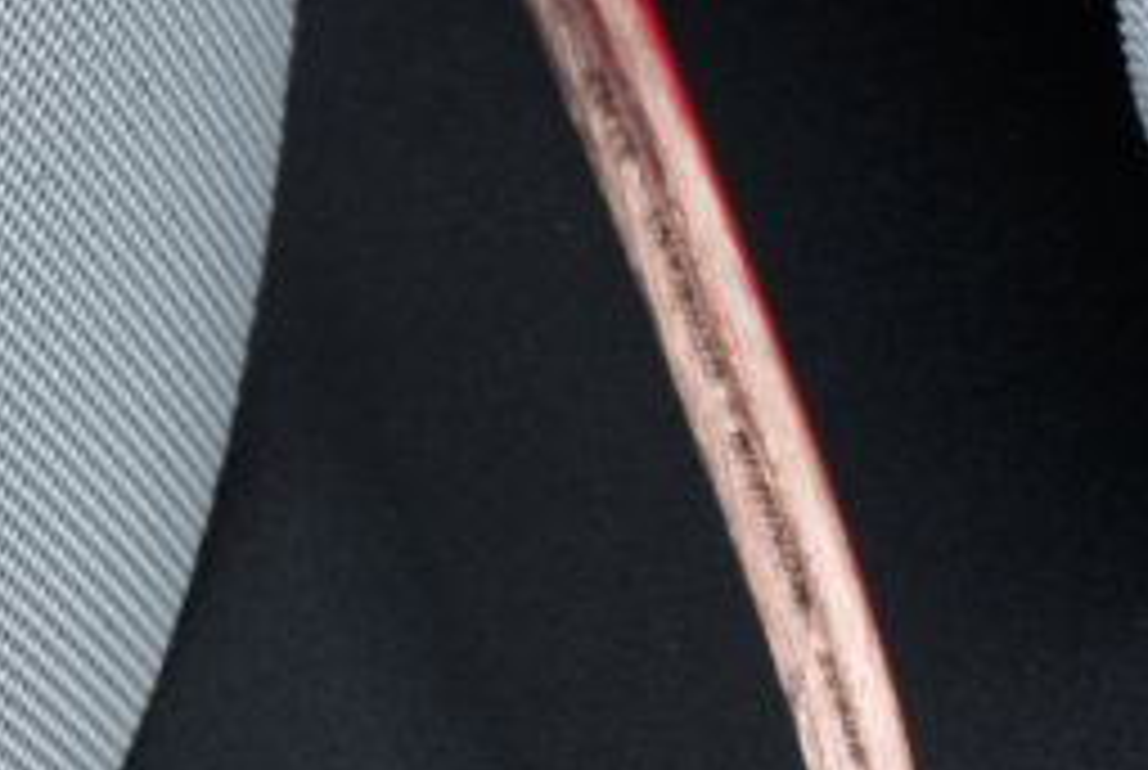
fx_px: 6528
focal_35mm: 204
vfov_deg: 6.7
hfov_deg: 10.0
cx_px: 396
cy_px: -218
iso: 400
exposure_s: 1/50
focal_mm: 29
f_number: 14
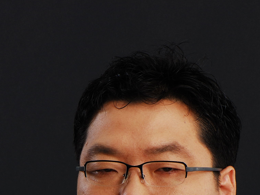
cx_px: 69
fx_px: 2901
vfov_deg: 3.8
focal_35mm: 386
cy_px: 299
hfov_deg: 5.1
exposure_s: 1/125
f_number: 13
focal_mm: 105
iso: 100
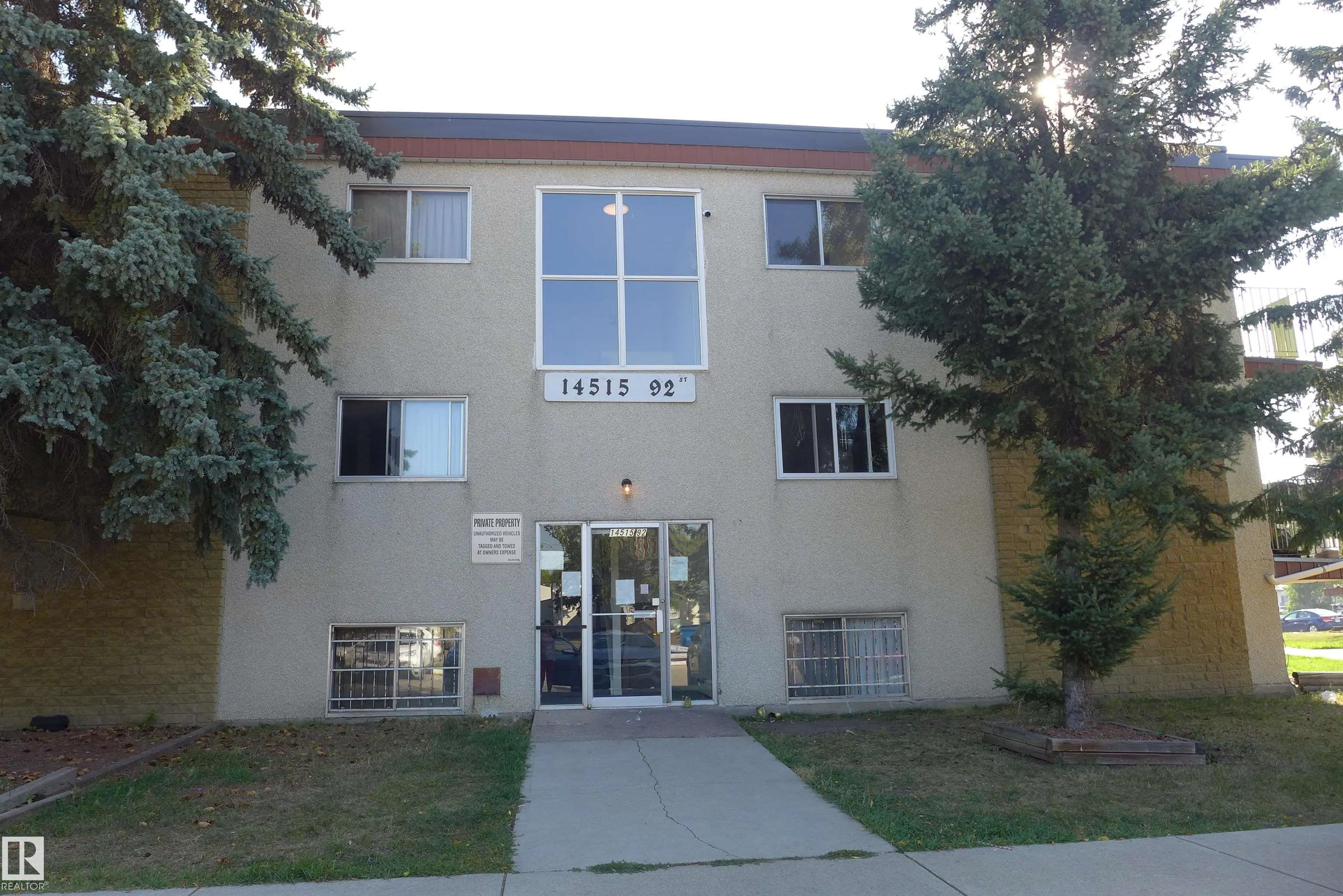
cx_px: 672
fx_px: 896
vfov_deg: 53.2
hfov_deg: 73.7
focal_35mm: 24
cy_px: 448
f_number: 2.8
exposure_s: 1/250
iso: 80
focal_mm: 4.7
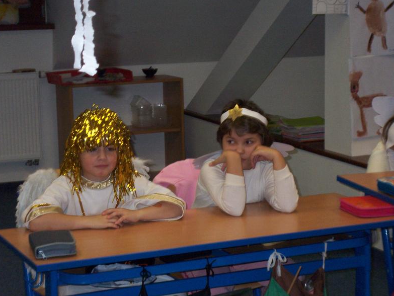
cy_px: 149
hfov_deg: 20.4
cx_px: 196
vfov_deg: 15.4
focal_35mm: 96
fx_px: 1093
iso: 200
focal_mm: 15.4
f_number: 4.3
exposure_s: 1/100
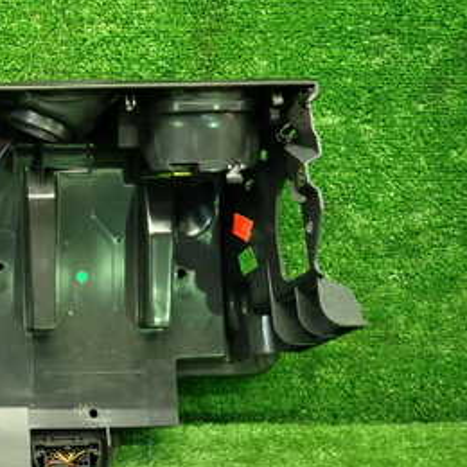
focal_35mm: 51
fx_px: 778
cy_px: 275
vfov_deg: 33.3
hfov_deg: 29.8
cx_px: -54
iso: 250
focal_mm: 4.5
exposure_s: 1/30
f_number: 2
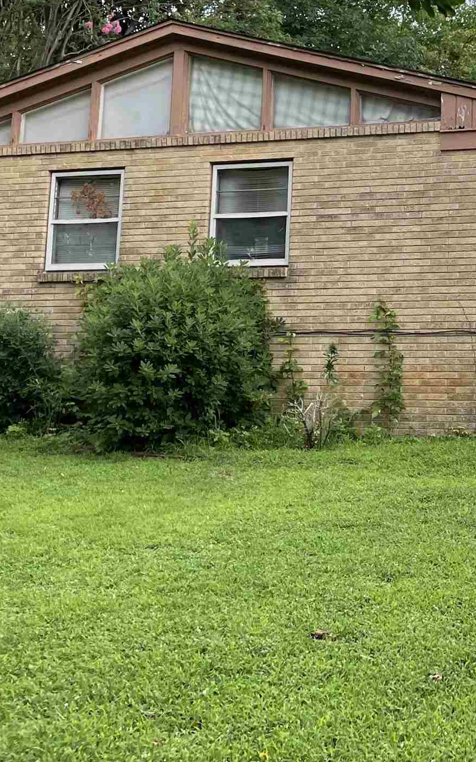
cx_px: 537
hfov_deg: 20.5
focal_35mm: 60
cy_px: 202
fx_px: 1245
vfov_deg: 33.4
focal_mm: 4.2
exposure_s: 1/662
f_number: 1.6
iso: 32
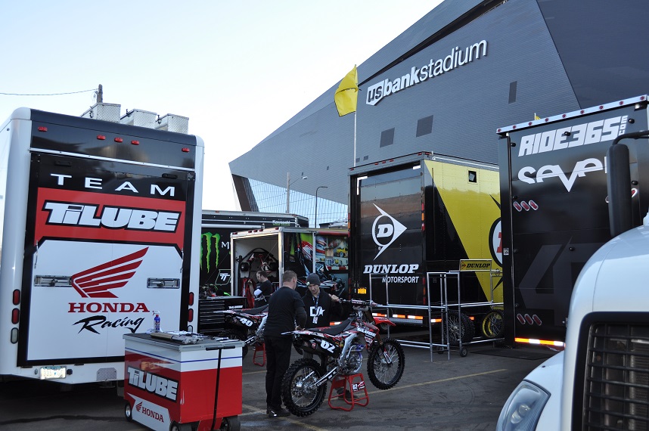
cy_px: 216
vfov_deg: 39.9
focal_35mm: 33
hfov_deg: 57.3
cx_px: 324
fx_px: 594
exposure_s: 1/200
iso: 200
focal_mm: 22
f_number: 5.6
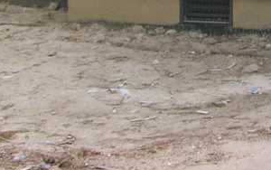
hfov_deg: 12.0
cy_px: -271
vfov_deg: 7.5
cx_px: 498
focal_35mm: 160
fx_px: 1183
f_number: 2.8
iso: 64
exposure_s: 1/116
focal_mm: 5.7
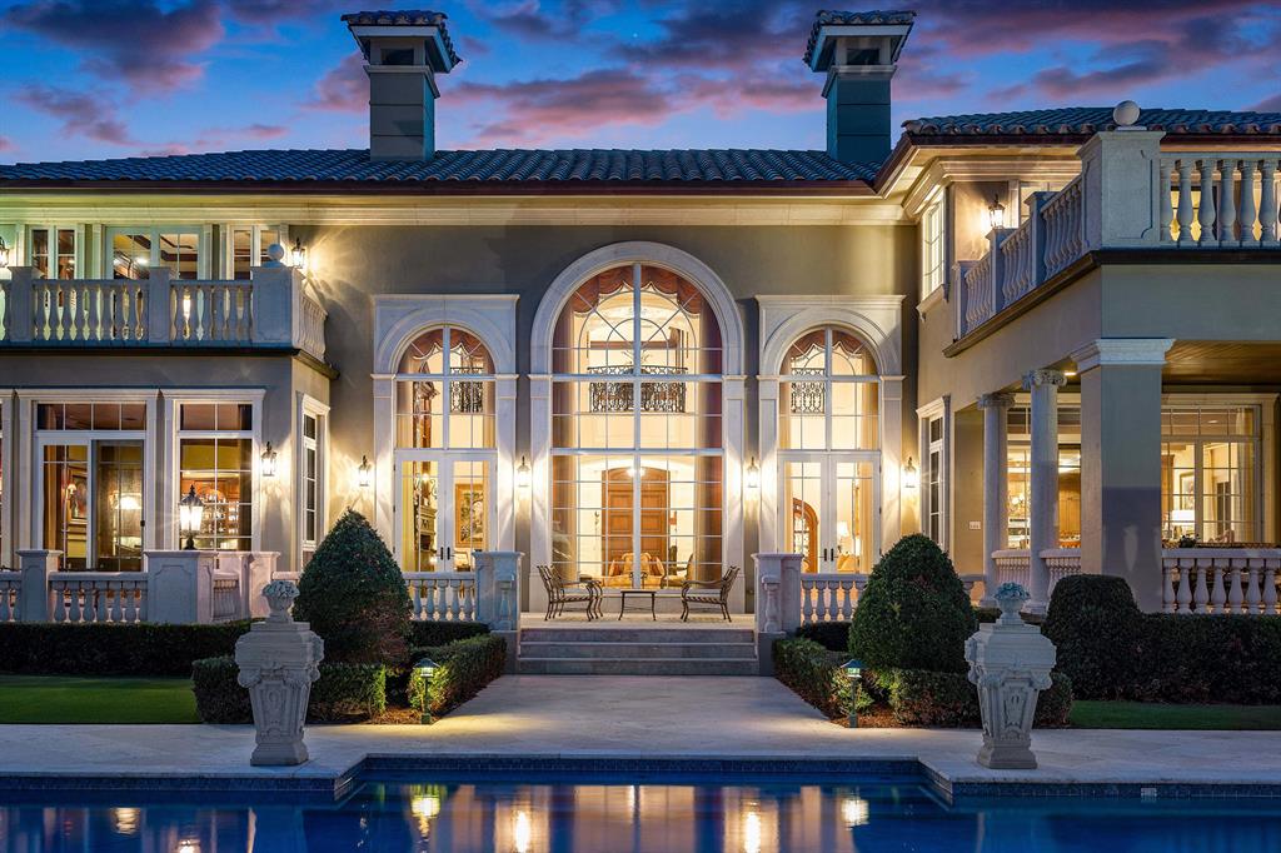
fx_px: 1245
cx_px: 640
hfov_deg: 54.4
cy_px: 426
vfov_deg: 37.8
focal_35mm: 35
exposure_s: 3.2
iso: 160
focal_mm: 35
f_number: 8
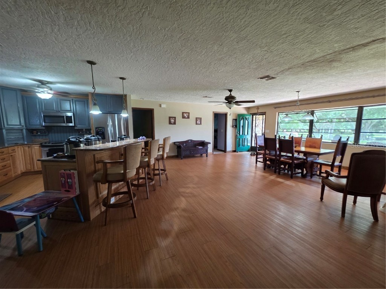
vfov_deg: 89.9
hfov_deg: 106.2
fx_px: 145
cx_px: 193
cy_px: 144
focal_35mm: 13
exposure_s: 1/60
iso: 200
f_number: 1.9
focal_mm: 2.2
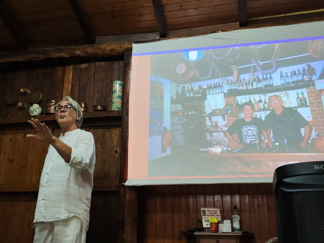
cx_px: 162
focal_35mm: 35
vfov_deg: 40.7
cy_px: 122
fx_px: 328
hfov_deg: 52.6
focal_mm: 6.12
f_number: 1.9
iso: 1000
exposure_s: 1/100
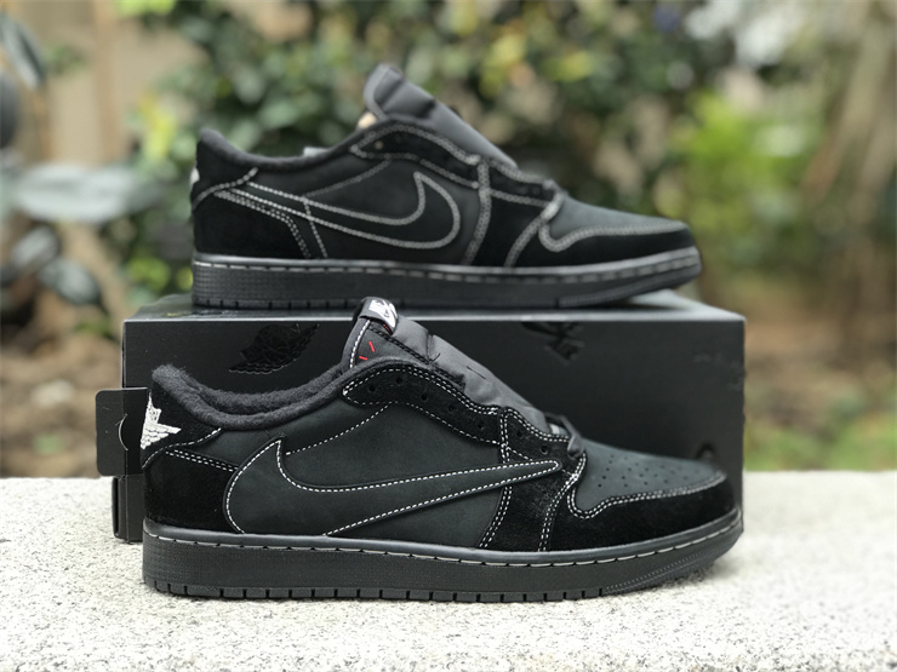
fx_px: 1477
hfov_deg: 33.8
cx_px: 448
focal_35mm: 57
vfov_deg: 25.7
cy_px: 336
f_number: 2.8
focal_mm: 6.6
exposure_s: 1/100
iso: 25
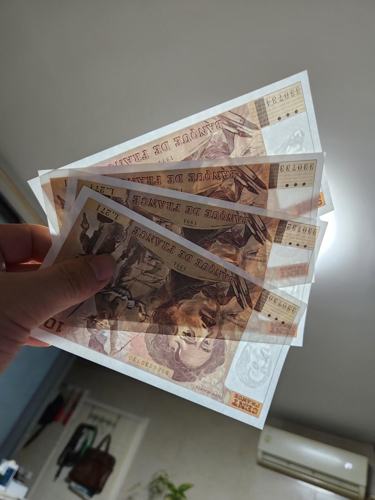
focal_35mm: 23
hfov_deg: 58.9
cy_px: 250
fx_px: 332
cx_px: 188
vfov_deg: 73.9
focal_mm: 5.4
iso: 640
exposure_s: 1/50
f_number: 1.8
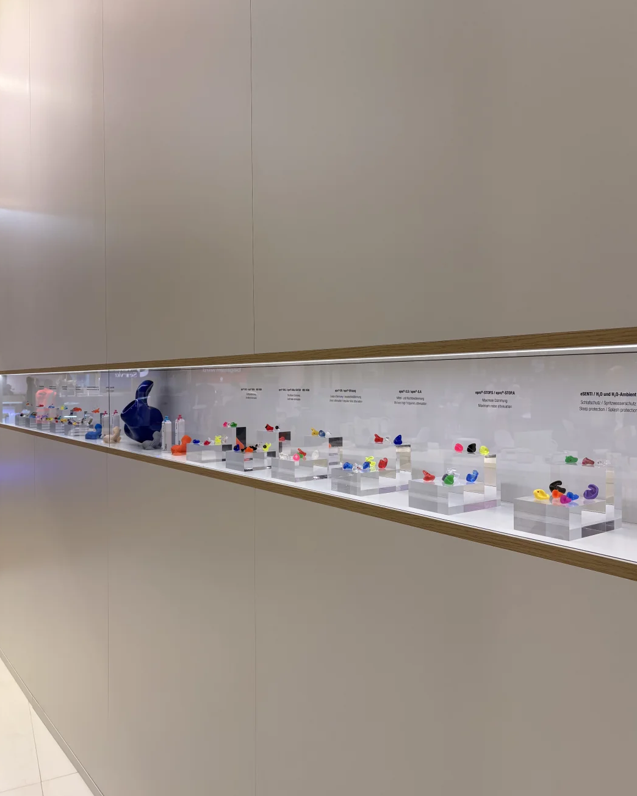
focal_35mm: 28
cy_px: 380
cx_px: 324
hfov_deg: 51.5
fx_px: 660
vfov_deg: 62.2
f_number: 1.6
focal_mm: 5.96
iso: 50
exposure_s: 1/417
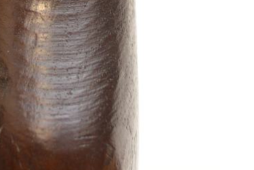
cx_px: 68
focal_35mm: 123
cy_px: -60
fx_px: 868
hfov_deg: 16.6
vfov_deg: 10.9
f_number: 4.5
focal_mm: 30
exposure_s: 1/40
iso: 800
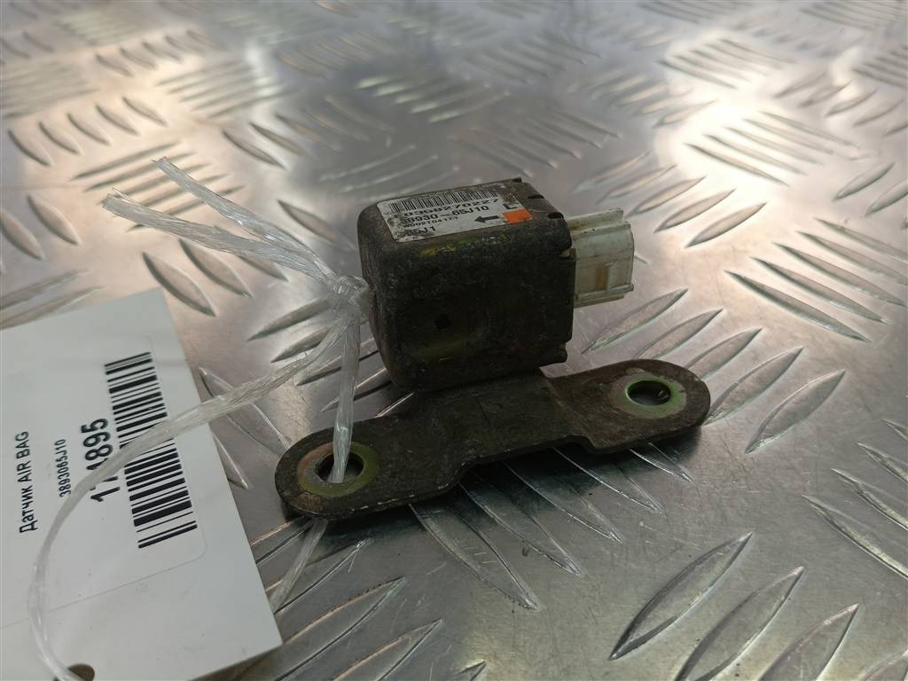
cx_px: 454
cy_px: 340
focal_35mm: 27
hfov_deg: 65.3
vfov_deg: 51.4
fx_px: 708
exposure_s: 1/100
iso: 74
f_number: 1.6
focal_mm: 4.11
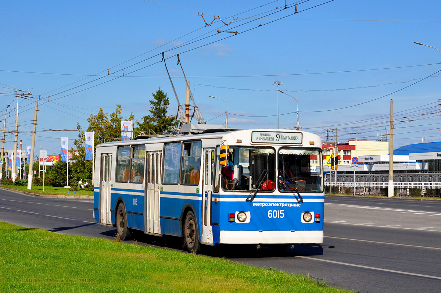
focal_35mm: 82
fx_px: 1009
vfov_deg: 16.5
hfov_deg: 24.6
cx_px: 220
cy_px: 146
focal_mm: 55
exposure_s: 1/640
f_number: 9
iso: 200
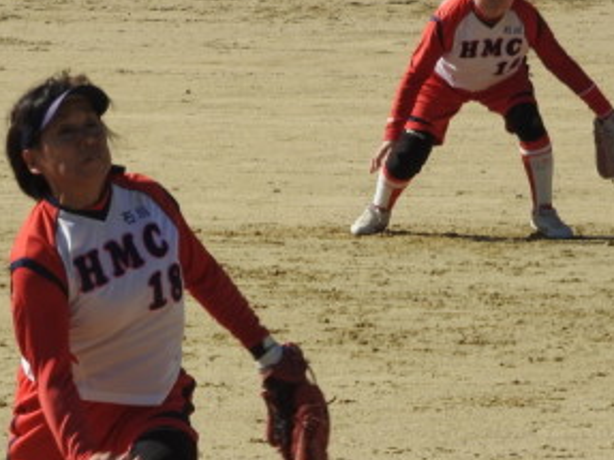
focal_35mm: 523
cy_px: 400
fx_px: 9273
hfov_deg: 3.8
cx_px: 173
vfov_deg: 2.8
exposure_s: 1/640
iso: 100
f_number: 5.5
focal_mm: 44.8
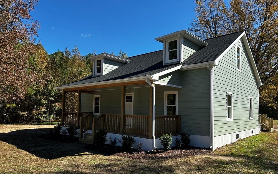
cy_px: 95
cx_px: 139
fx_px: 197
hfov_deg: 70.4
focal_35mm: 26
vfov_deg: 47.5
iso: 80
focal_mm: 6.86
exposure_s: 1/2660
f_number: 1.78
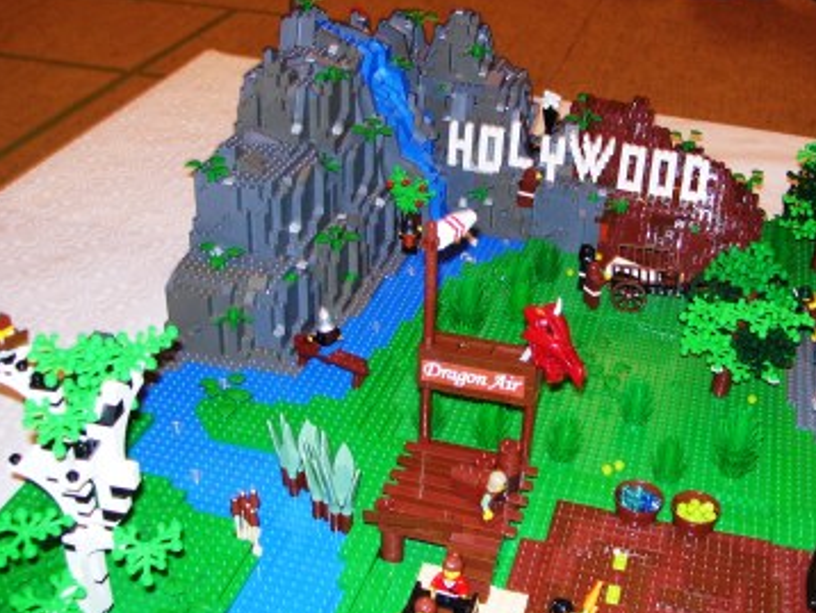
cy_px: 299
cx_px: 492
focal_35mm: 45
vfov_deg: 32.2
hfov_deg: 41.8
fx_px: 1061
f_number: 2.7
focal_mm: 6
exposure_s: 1/60
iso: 80
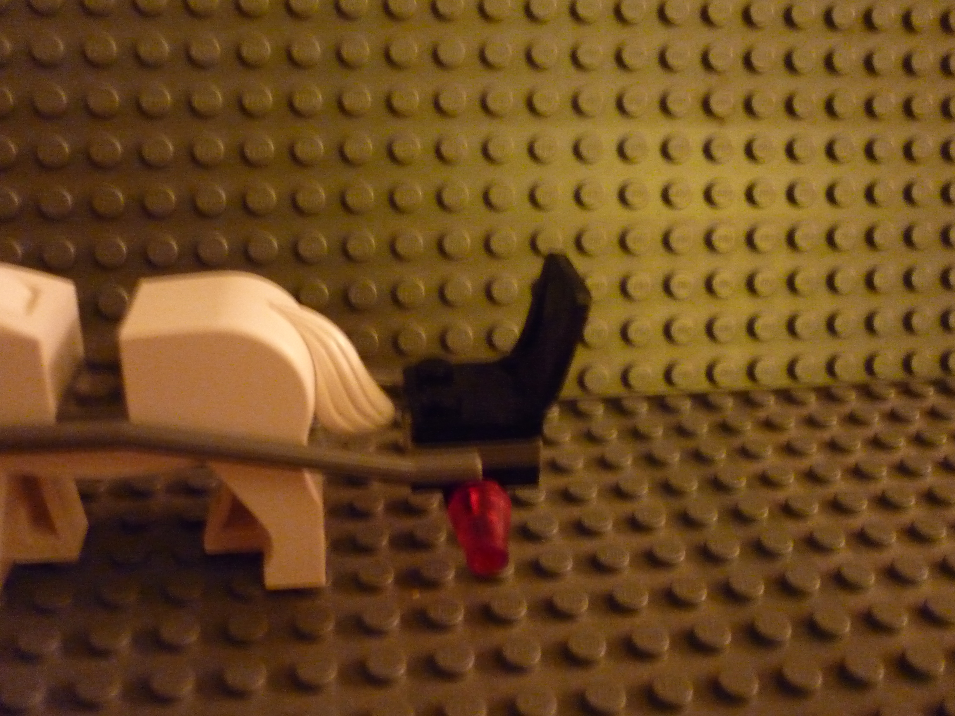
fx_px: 910
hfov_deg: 55.4
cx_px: 478
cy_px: 358
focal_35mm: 33
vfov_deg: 42.9
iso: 800
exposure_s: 1/8
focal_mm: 5.5
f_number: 2.8
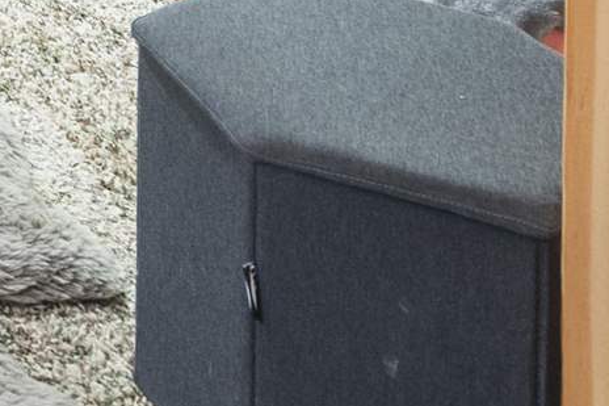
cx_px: -872
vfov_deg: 10.1
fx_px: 1792
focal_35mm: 106
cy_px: -741
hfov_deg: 13.6
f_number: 7.1
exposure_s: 1
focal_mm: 16
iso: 400
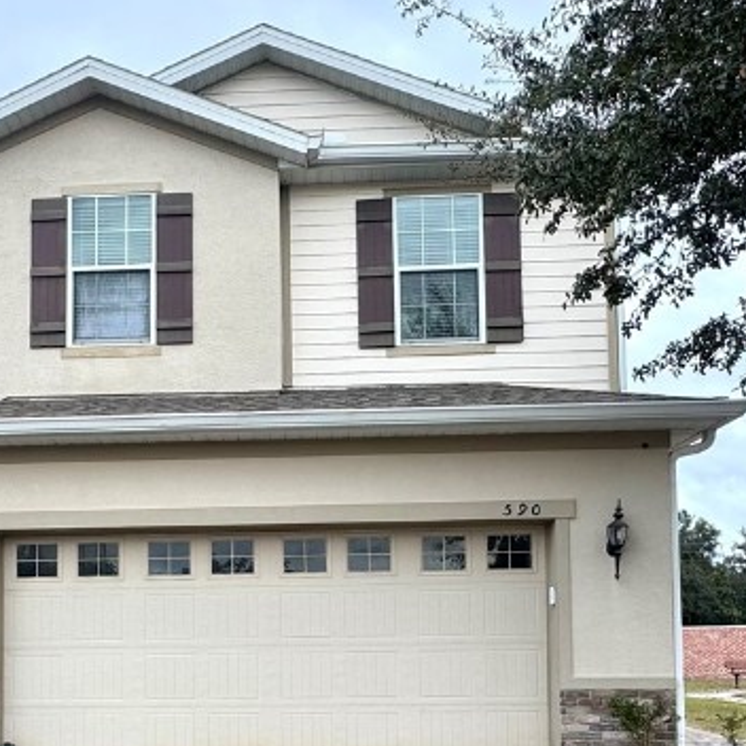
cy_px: 610
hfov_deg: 45.5
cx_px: 259
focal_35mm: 36
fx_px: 878
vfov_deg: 43.6
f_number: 2.2
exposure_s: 1/241
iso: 40
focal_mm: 2.22
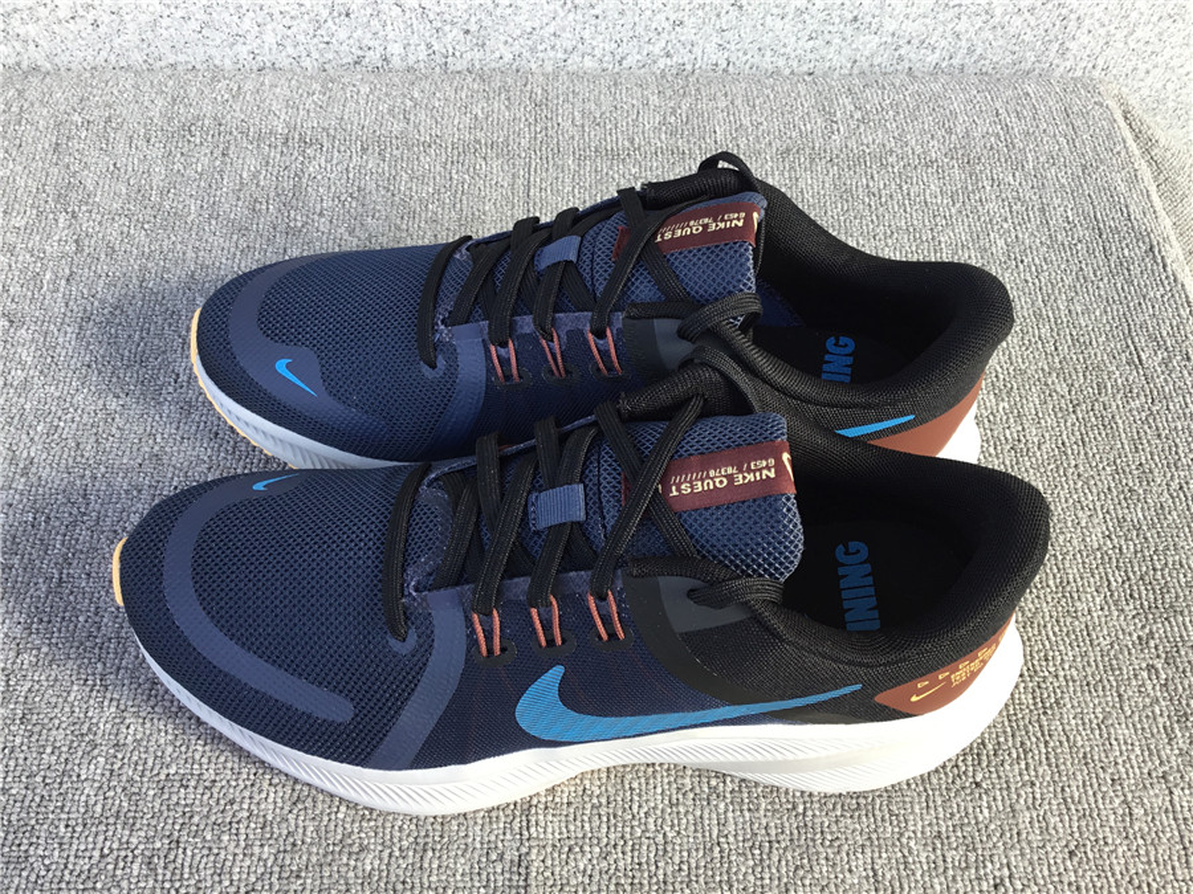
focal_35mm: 31
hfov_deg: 58.4
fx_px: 1068
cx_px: 596
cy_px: 447
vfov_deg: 45.4
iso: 32
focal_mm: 3.3
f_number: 2.4
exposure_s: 1/100
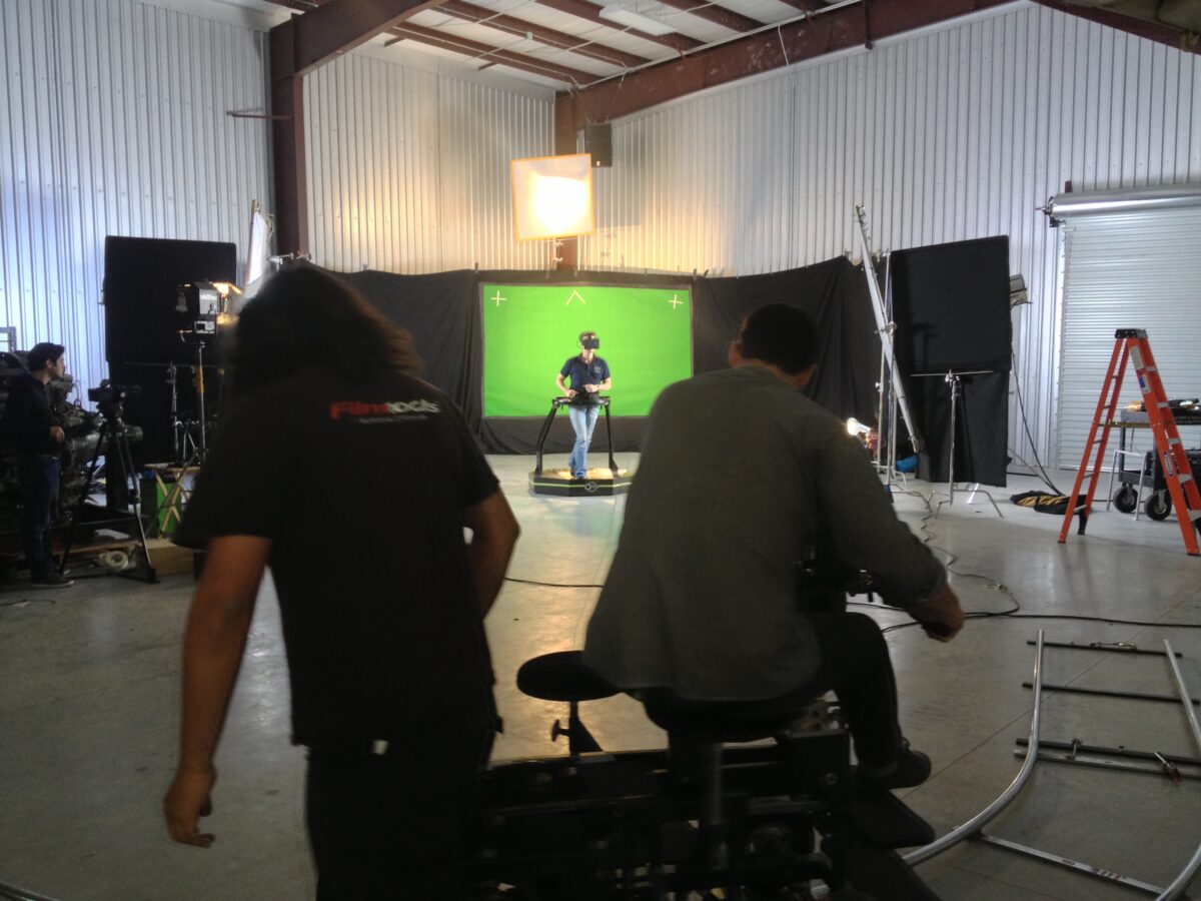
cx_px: 600
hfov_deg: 52.6
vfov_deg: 40.7
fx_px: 1214
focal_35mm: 35
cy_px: 450
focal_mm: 4.28
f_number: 2.4
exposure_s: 1/20
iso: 125
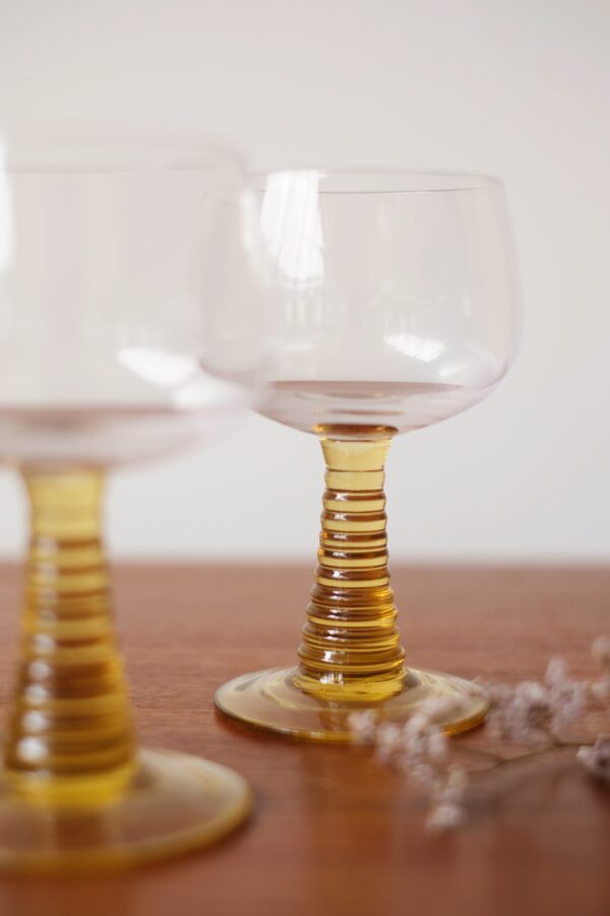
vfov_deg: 37.5
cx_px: 305
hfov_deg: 25.5
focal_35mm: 53
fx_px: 1347
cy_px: 458
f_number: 2.8
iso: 250
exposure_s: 1/52
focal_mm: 35
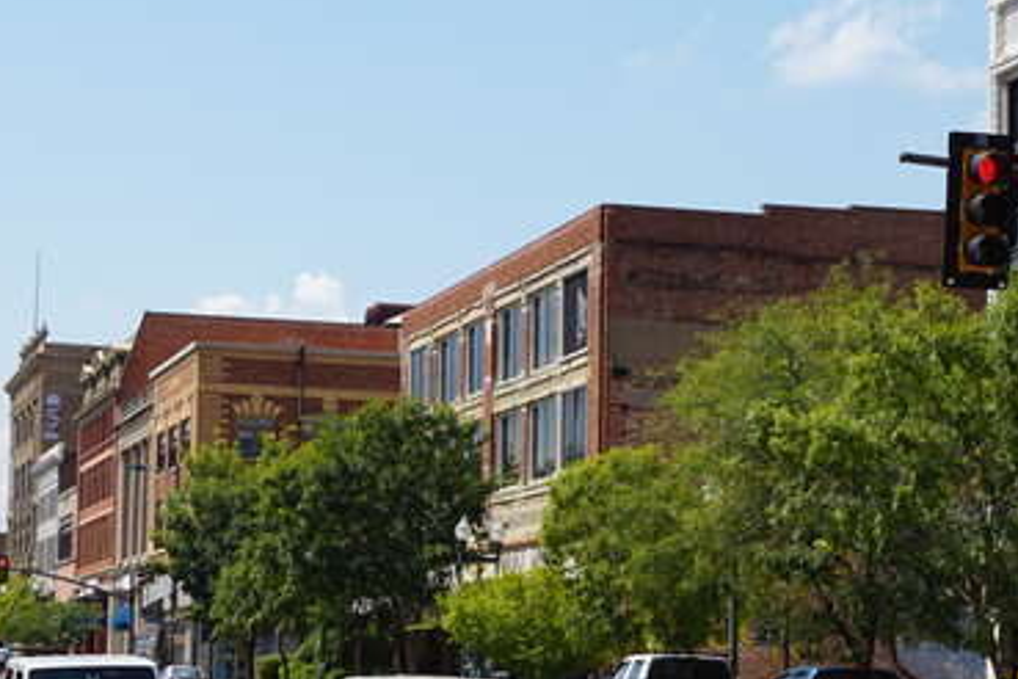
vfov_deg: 15.0
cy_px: 471
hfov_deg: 22.4
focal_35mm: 91
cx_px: 588
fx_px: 2573
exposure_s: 1/160
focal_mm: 28
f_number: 11
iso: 100
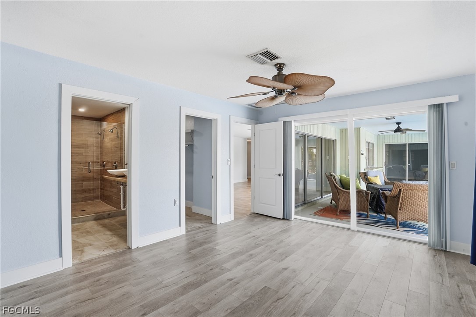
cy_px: 158
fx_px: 211
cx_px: 238
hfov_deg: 96.8
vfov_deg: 73.7
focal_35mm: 16
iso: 200
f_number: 9
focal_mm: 16
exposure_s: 1/50
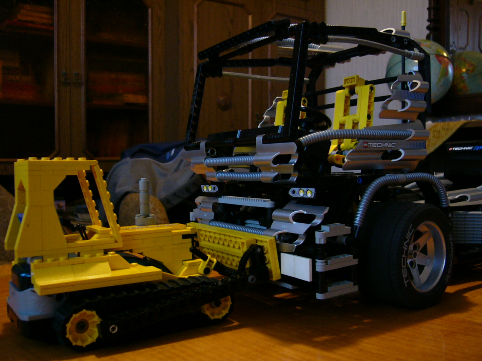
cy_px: 180
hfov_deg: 52.6
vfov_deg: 40.7
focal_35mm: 35
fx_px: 487
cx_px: 241
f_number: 2.8
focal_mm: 5.8
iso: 200
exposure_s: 1/8
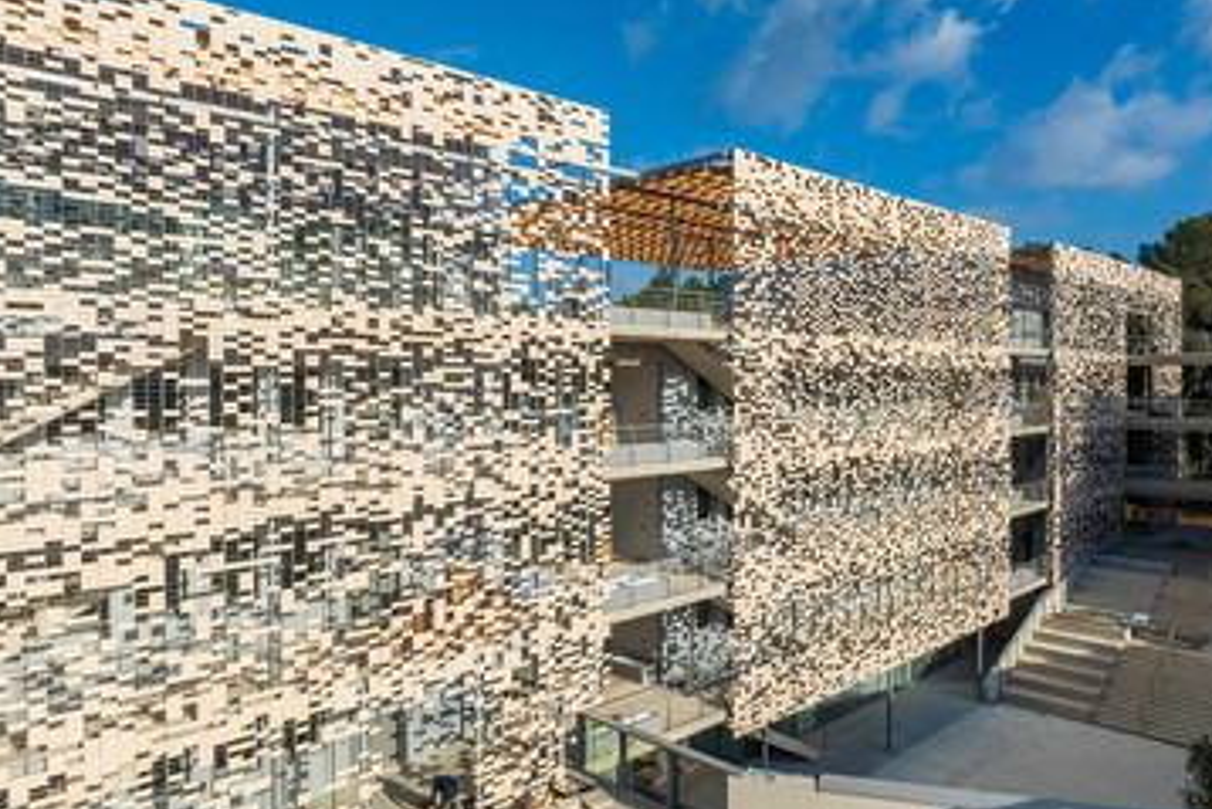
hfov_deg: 69.4
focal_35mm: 26
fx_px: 876
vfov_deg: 49.6
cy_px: 382
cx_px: 621
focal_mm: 12.3
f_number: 11
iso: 100
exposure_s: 1/240
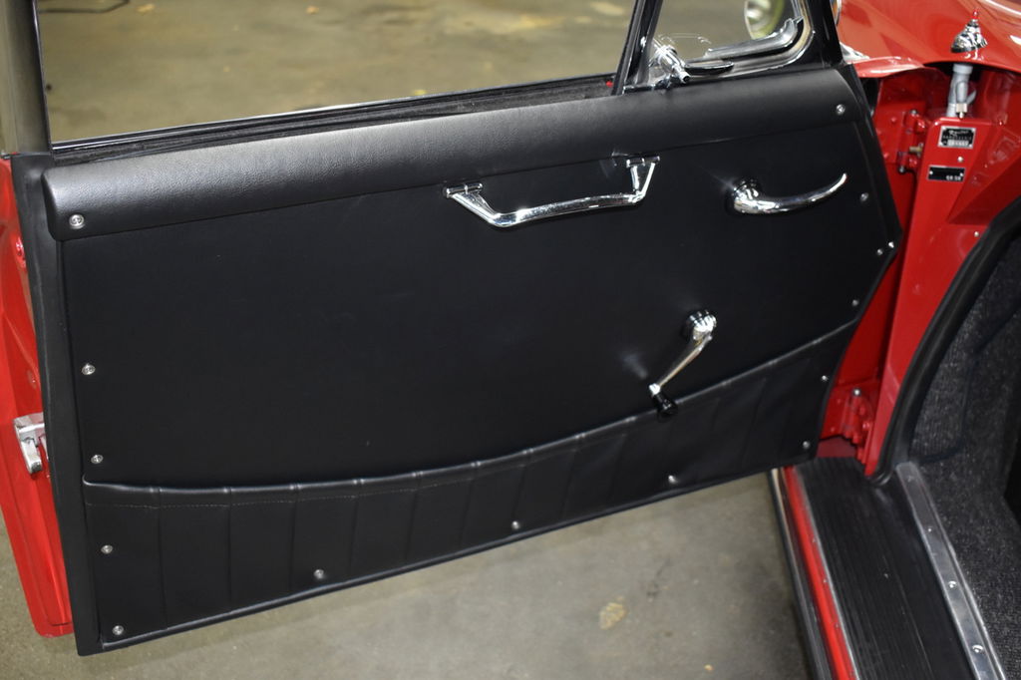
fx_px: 1148
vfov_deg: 33.0
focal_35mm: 40
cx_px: 510
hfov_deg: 47.9
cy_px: 340
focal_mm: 27
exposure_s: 1/60
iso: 1600
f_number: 4
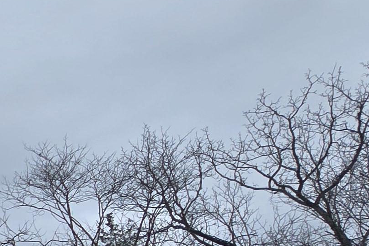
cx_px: -381
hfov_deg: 18.5
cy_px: 350
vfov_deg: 18.4
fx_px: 687
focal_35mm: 67
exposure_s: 1/1361
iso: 50
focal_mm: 2.2
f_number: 2.2
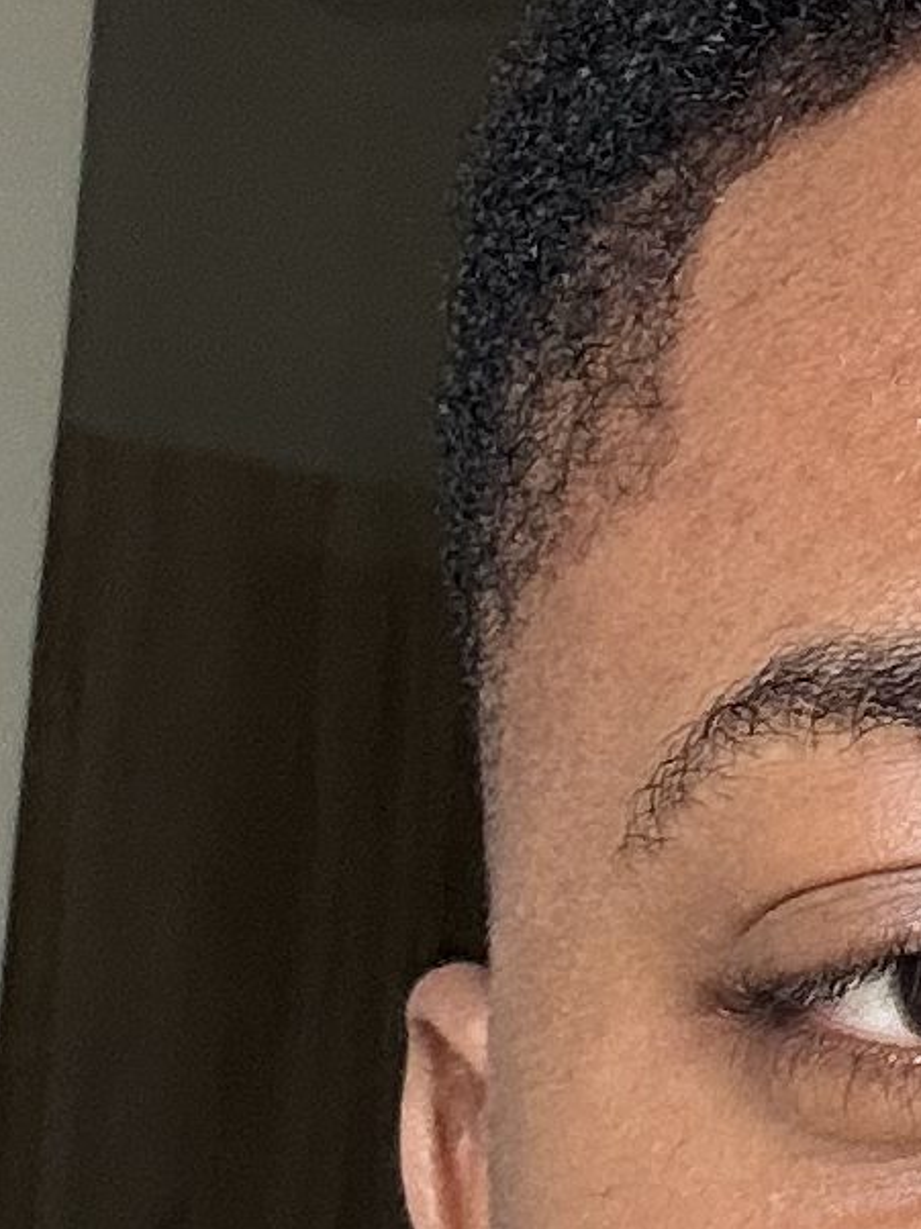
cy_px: 596
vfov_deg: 12.8
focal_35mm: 154
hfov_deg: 9.3
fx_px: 5467
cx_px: 1481
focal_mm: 2.69
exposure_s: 1/78
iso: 80
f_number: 1.9
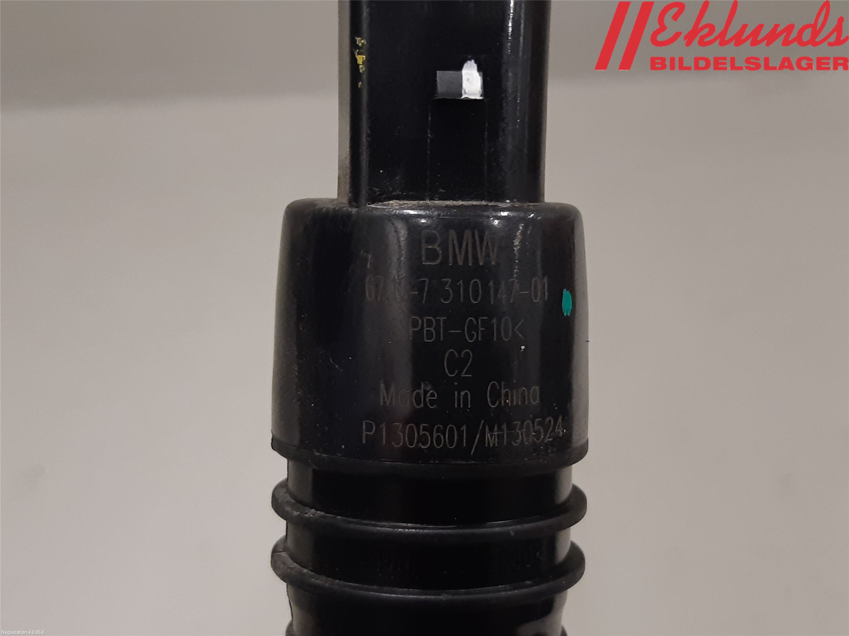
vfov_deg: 53.1
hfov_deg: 67.3
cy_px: 318
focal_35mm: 26
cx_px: 424
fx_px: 638
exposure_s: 1/50
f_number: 1.7
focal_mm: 3.93
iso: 125
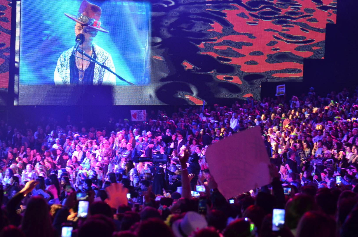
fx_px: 1396
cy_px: 104
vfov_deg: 9.7
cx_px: 145
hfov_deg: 14.6
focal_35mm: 141
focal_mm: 75
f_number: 4.2
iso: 800
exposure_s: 1/25
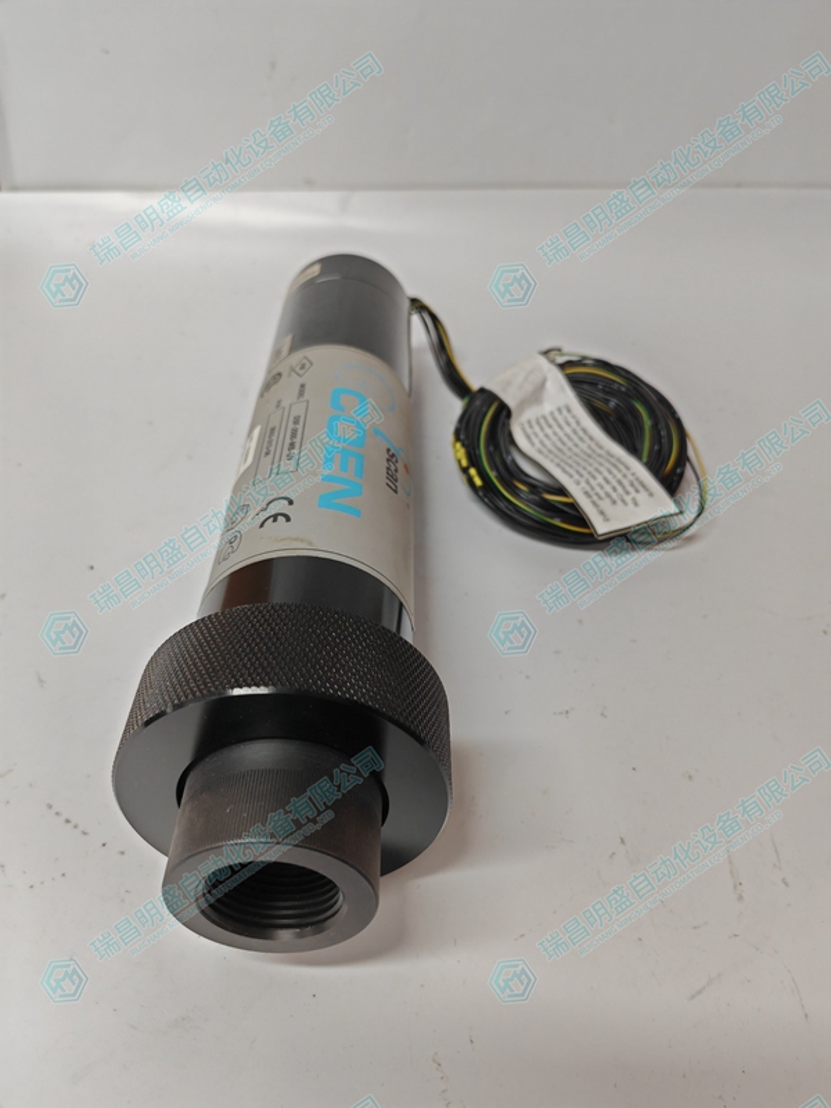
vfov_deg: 65.3
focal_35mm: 27
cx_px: 416
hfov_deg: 51.4
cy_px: 554
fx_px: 864
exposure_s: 1/100
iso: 1000
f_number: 1.9
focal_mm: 6.12
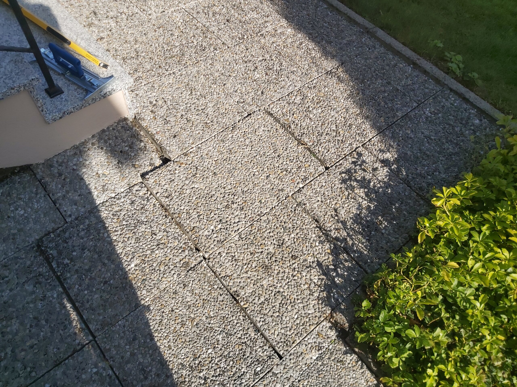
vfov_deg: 53.1
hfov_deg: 67.3
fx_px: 388
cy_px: 194
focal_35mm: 26
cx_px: 258
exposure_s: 1/1988
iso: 64
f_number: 1.7
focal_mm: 3.92
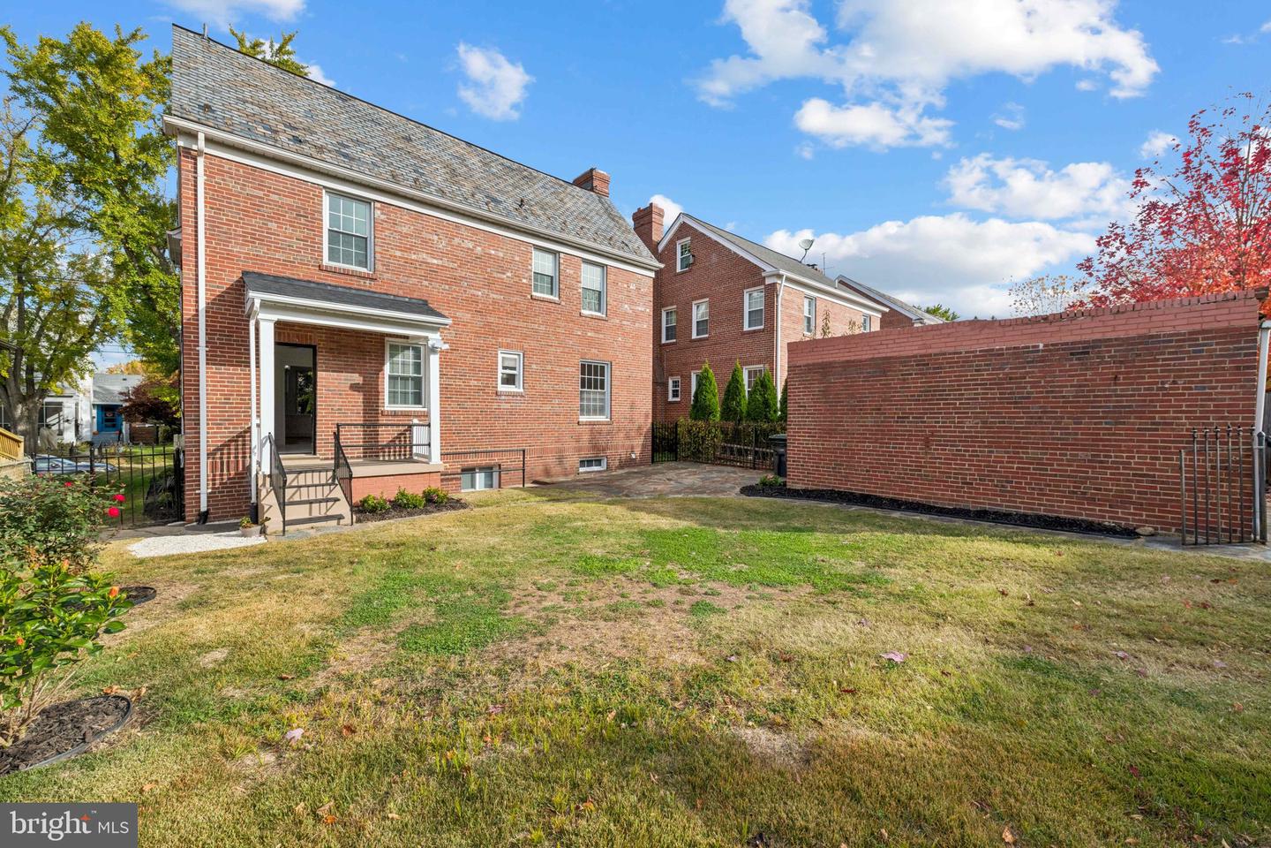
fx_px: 494
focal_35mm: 14
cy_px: 424
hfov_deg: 104.3
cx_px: 636
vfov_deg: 81.2
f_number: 9
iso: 250
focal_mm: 14
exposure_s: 1/500
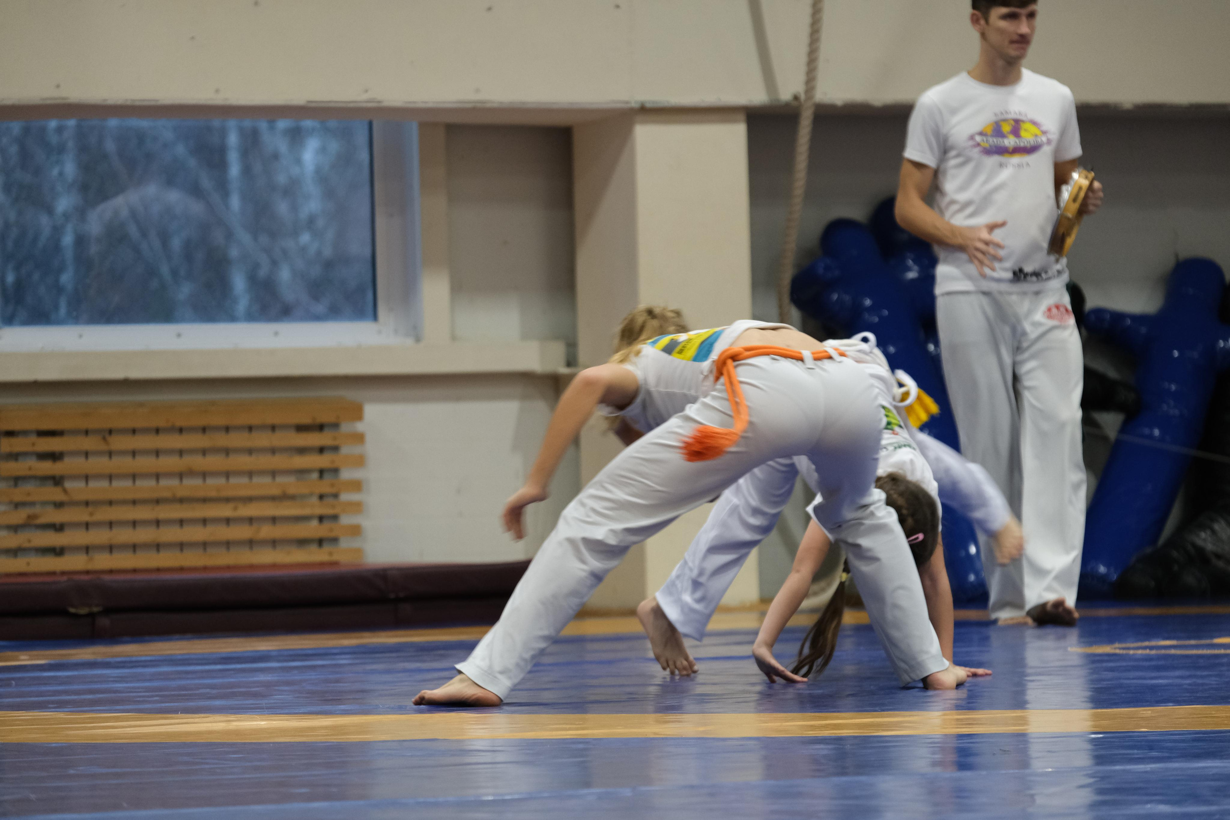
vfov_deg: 7.5
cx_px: 615
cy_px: 410
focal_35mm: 183
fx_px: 6252
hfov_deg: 11.2
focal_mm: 121.8
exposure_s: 1/125
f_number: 4.2
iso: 1600
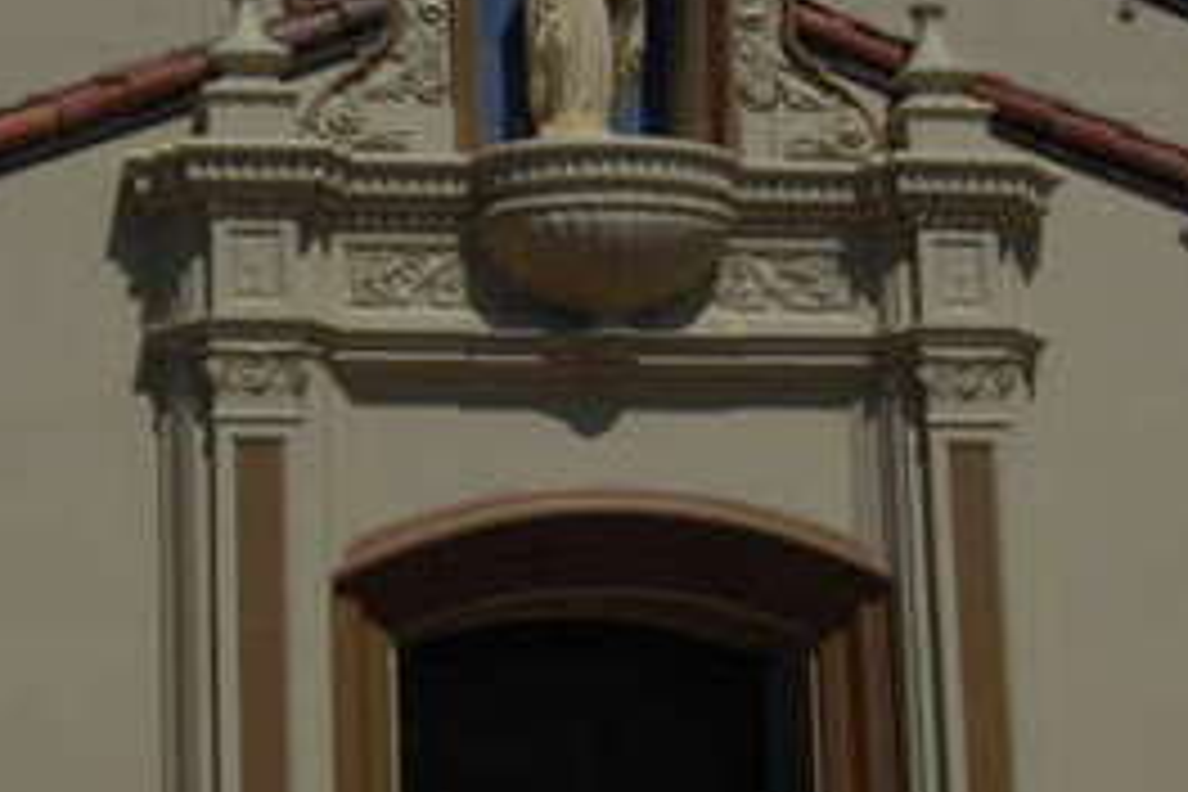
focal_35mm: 105
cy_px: 405
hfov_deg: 19.5
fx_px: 3449
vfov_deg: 13.1
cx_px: 459
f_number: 16
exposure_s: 1/400
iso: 200
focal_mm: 23
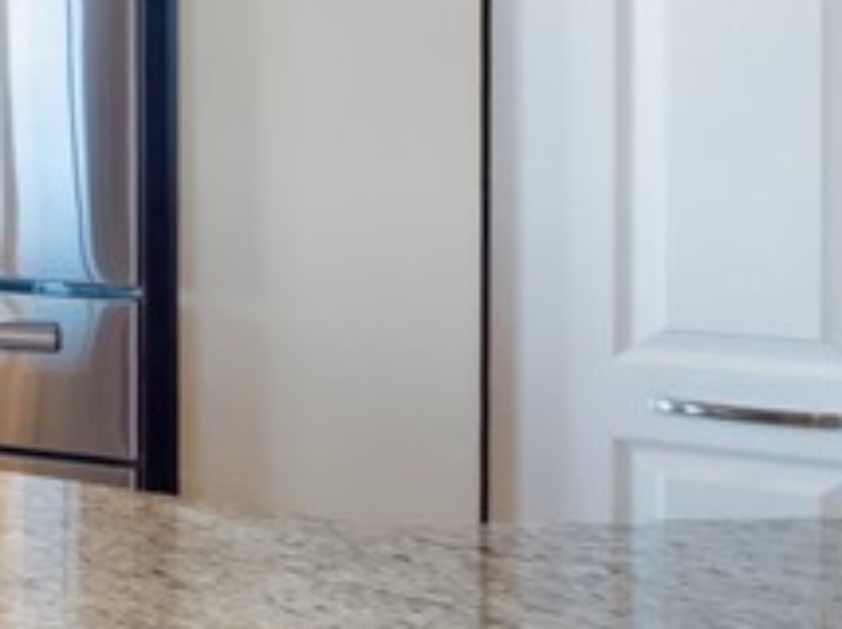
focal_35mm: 67
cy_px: 35
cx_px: -1169
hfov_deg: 15.3
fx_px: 1628
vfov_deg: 21.3
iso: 200
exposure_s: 1/10
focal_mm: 7
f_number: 7.1
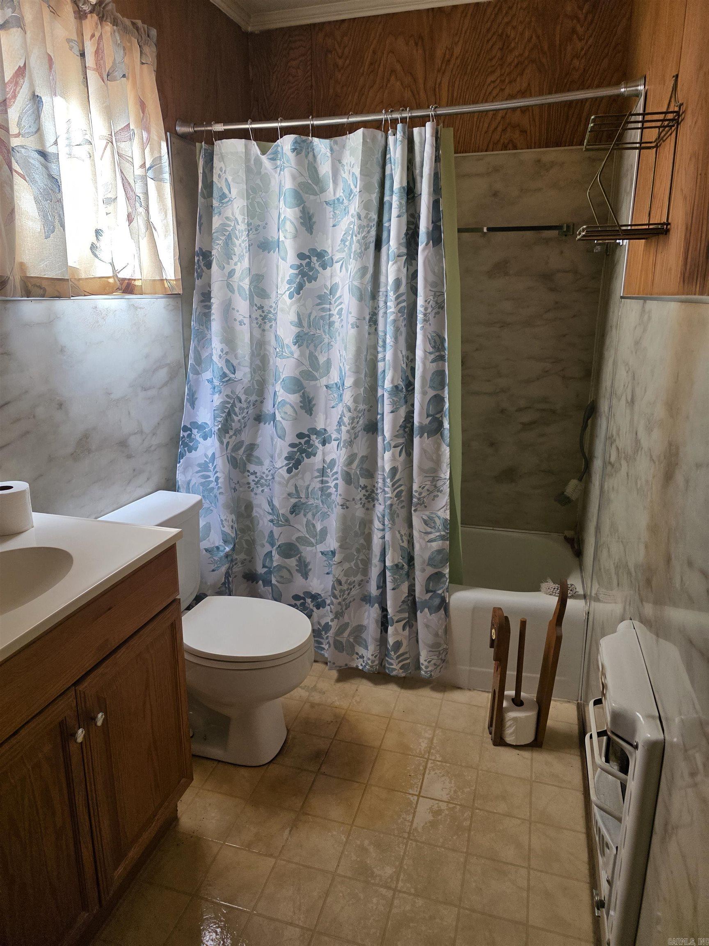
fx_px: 628
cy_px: 473
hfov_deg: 58.9
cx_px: 354
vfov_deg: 73.9
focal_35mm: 23
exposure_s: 1/120
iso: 250
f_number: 1.7
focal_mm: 6.3
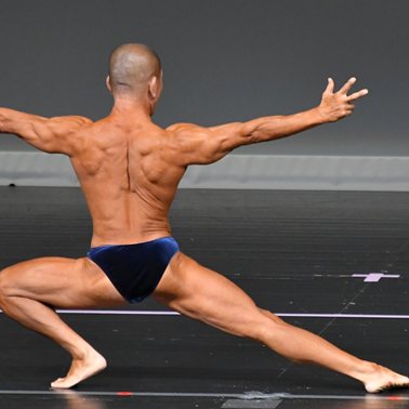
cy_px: 203
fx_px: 10467
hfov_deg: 2.2
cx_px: 307
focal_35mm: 783
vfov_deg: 2.2
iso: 4000
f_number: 5.6
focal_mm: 300
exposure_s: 1/400
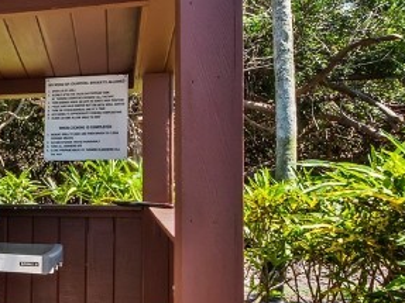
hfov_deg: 29.4
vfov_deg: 29.1
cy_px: 158
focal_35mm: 50
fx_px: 585
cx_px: -143
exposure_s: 1/30
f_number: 10
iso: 400
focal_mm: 7
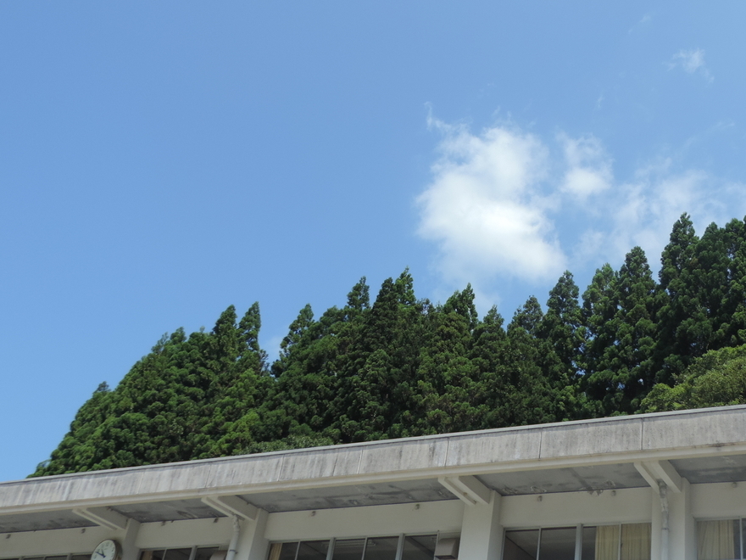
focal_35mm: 45
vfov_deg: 32.1
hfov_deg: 41.6
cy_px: 221
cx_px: 495
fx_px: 970
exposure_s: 1/800
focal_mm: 5.8
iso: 80
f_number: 3.2
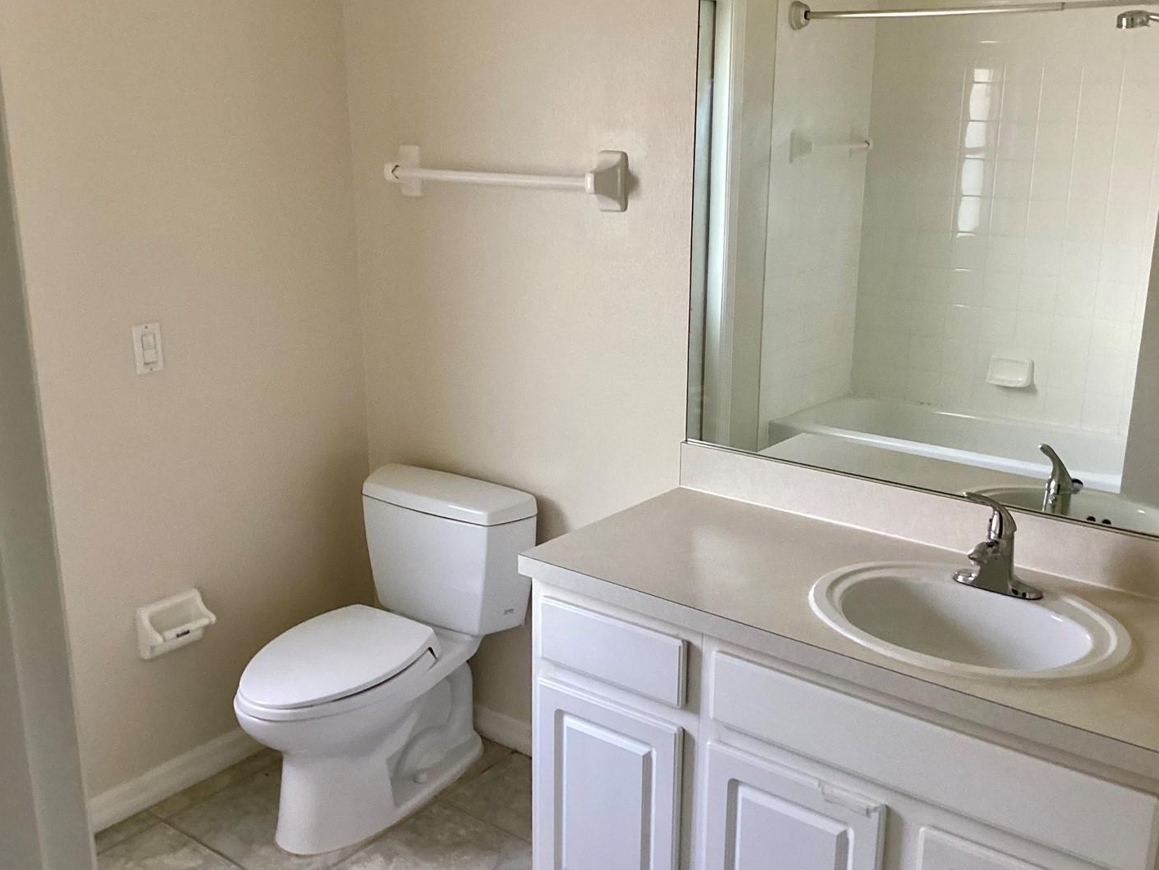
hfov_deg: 52.6
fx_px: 1172
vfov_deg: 40.7
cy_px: 436
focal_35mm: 35
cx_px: 597
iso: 200
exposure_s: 1/60
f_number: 2.4
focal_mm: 3.3
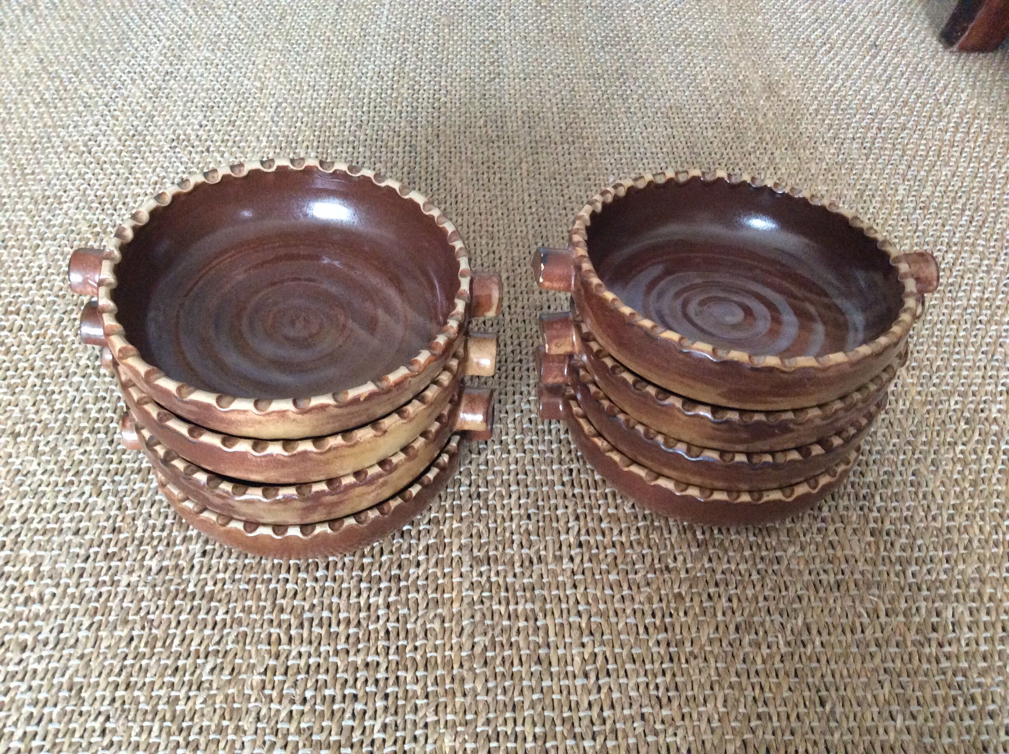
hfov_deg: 56.9
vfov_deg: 44.1
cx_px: 504
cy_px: 377
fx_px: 931
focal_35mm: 32
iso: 250
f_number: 2.4
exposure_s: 1/20
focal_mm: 3.3
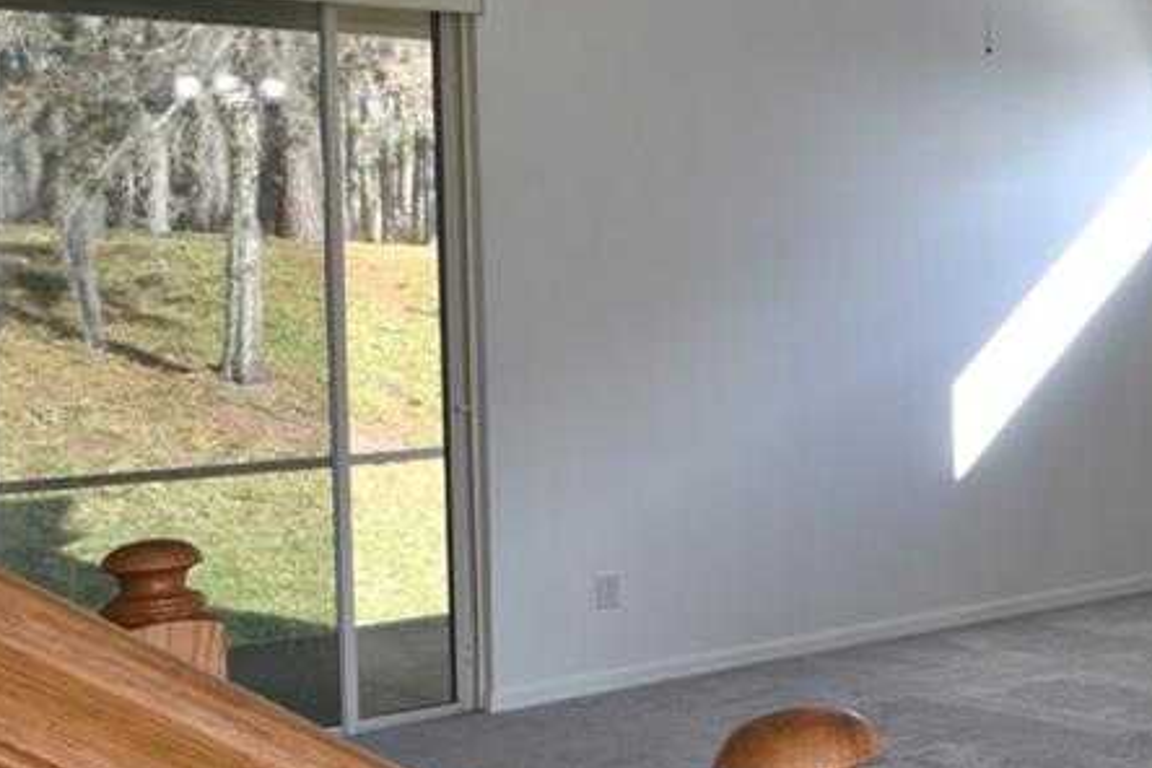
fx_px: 1728
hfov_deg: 27.7
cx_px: 1645
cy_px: 272
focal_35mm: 54
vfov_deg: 25.0
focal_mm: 10
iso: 100
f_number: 10
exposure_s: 1/20
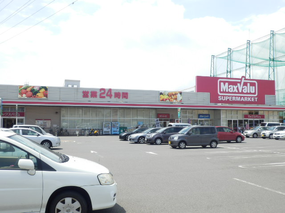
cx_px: 142
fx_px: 346
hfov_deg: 44.8
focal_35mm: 42
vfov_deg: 34.3
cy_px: 106
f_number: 4
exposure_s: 1/640
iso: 80
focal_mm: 7.4
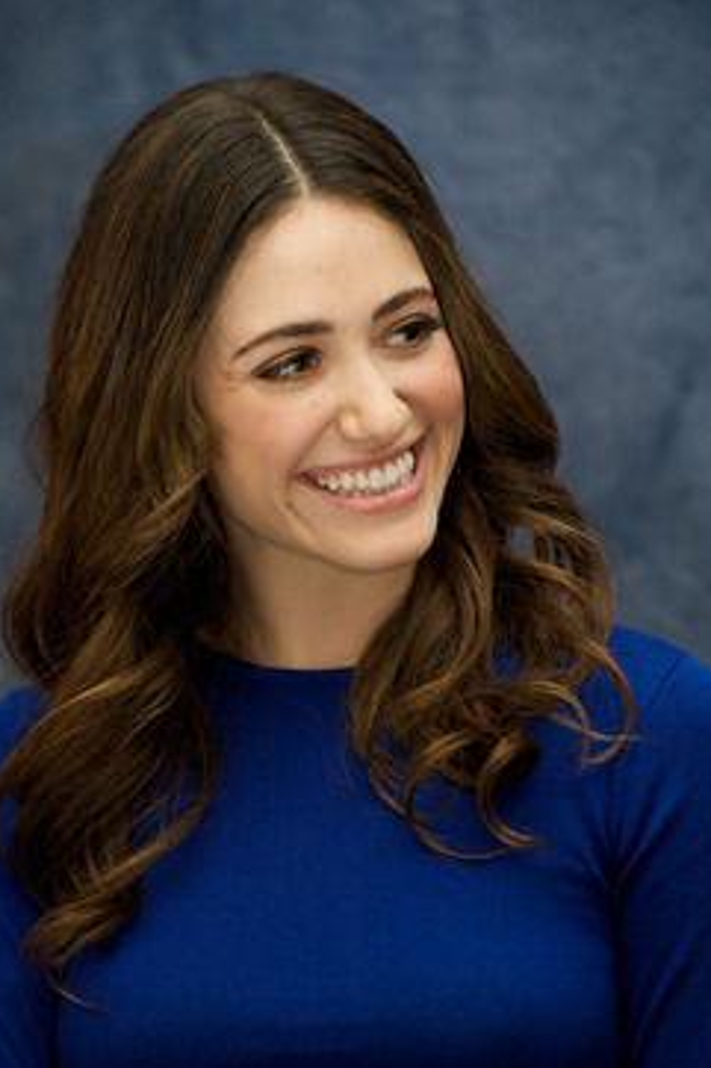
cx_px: 336
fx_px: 4418
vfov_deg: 13.8
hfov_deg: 9.2
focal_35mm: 149
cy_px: 587
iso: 800
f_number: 5.6
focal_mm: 135
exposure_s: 1/60
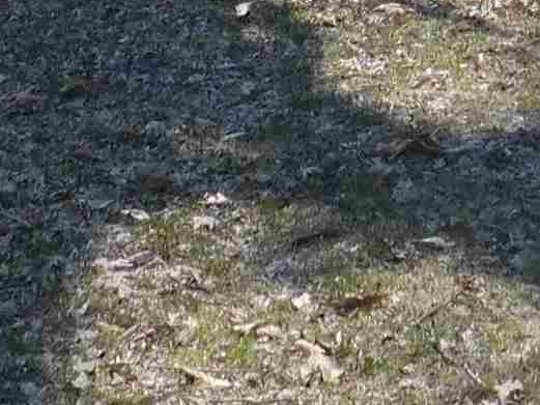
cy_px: -703
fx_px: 3682
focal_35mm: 236
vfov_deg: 5.9
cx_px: 75
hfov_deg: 8.4
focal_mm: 7.1
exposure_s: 1/800
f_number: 3.6
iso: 125
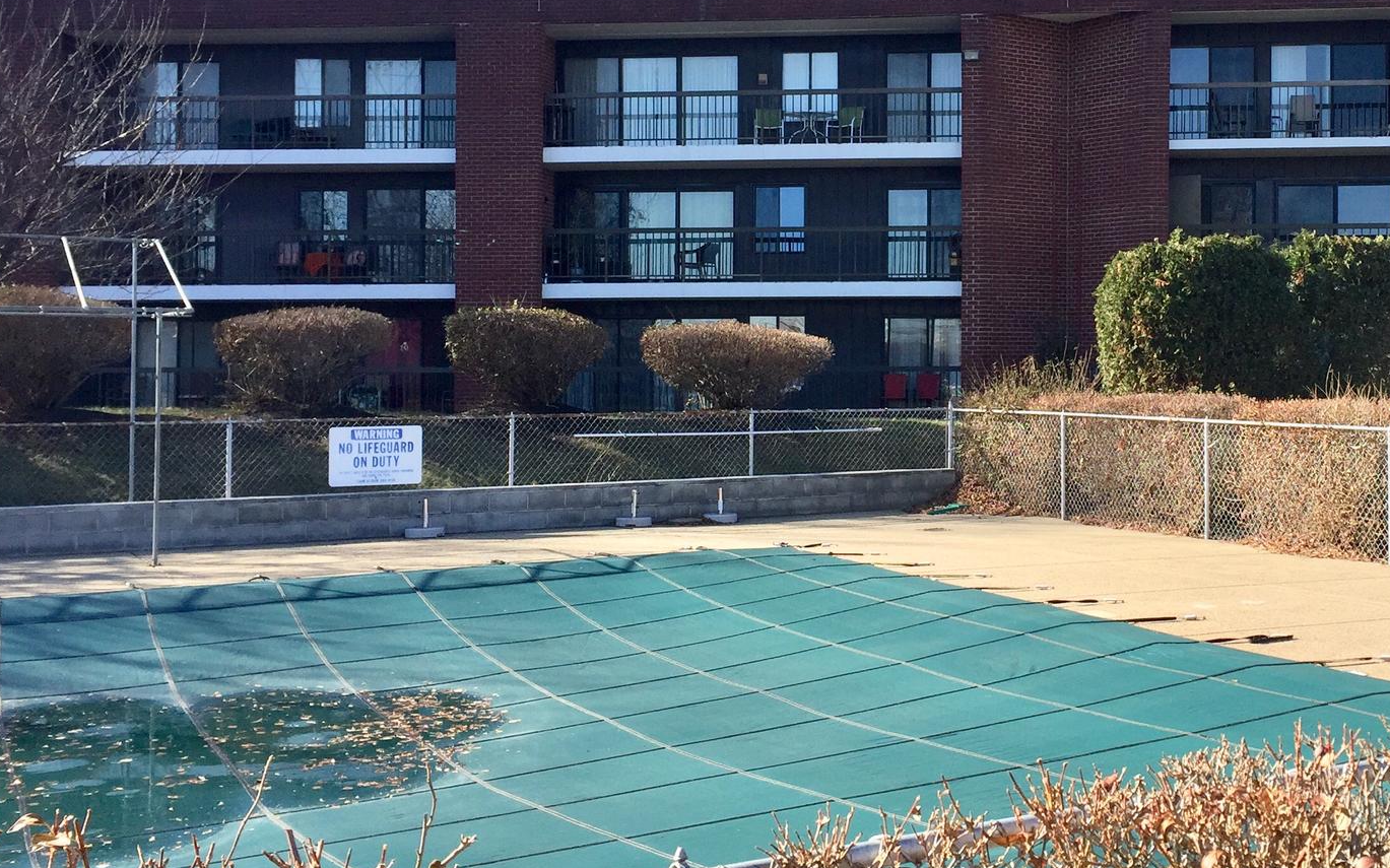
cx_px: 977
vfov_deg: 27.9
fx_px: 1742
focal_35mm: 46
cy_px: 326
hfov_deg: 42.6
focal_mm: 4.15
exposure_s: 1/1099
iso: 32
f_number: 2.2
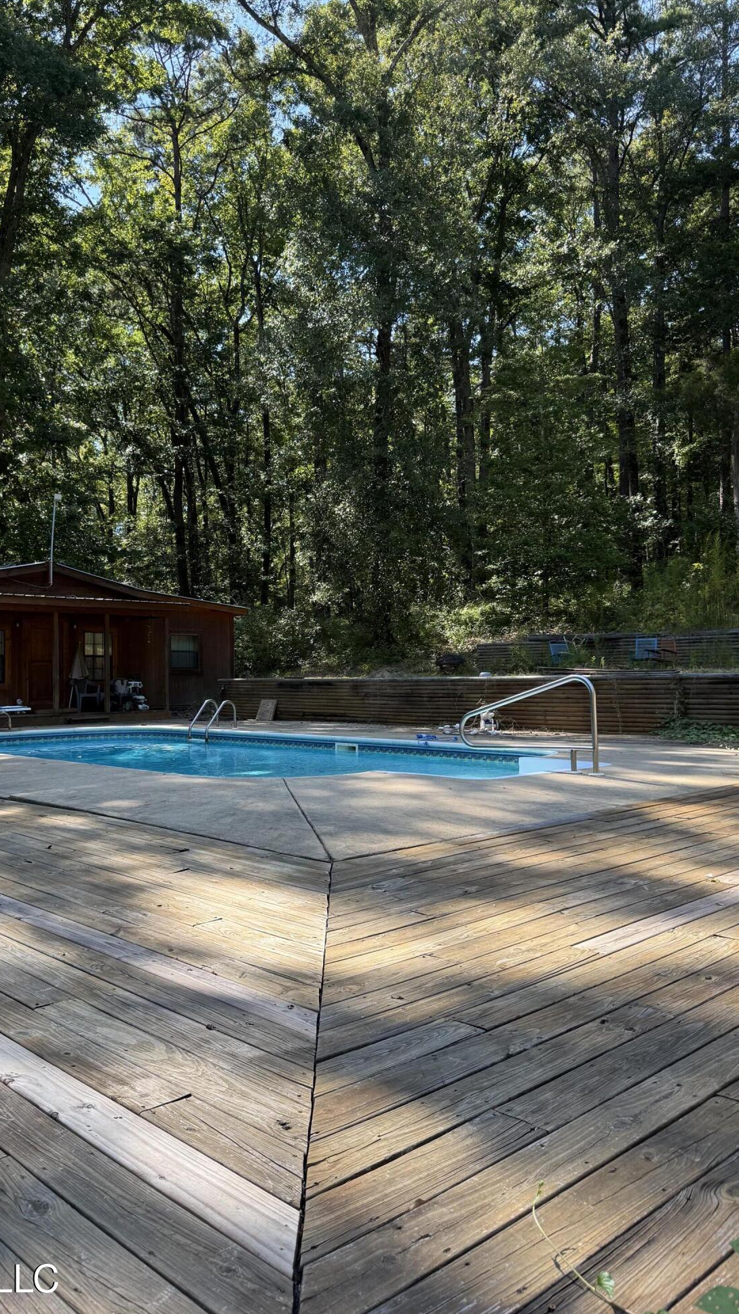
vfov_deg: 69.9
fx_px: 941
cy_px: 663
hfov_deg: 42.6
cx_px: 289
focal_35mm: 27
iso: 100
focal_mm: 6.76
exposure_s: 1/909
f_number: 1.78
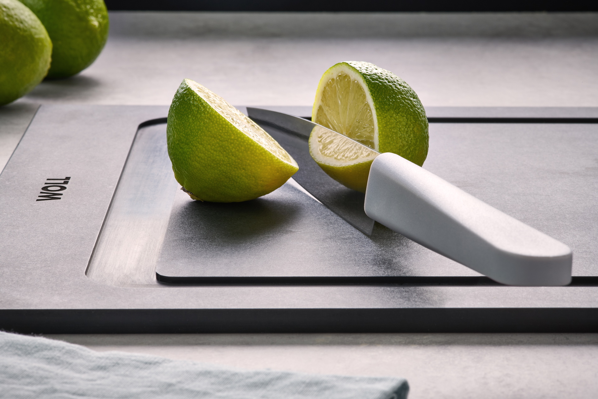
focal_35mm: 105
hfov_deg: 19.5
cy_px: 200
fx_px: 1744
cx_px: 299
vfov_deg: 13.0
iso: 100
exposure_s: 1/250
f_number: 36
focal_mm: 105
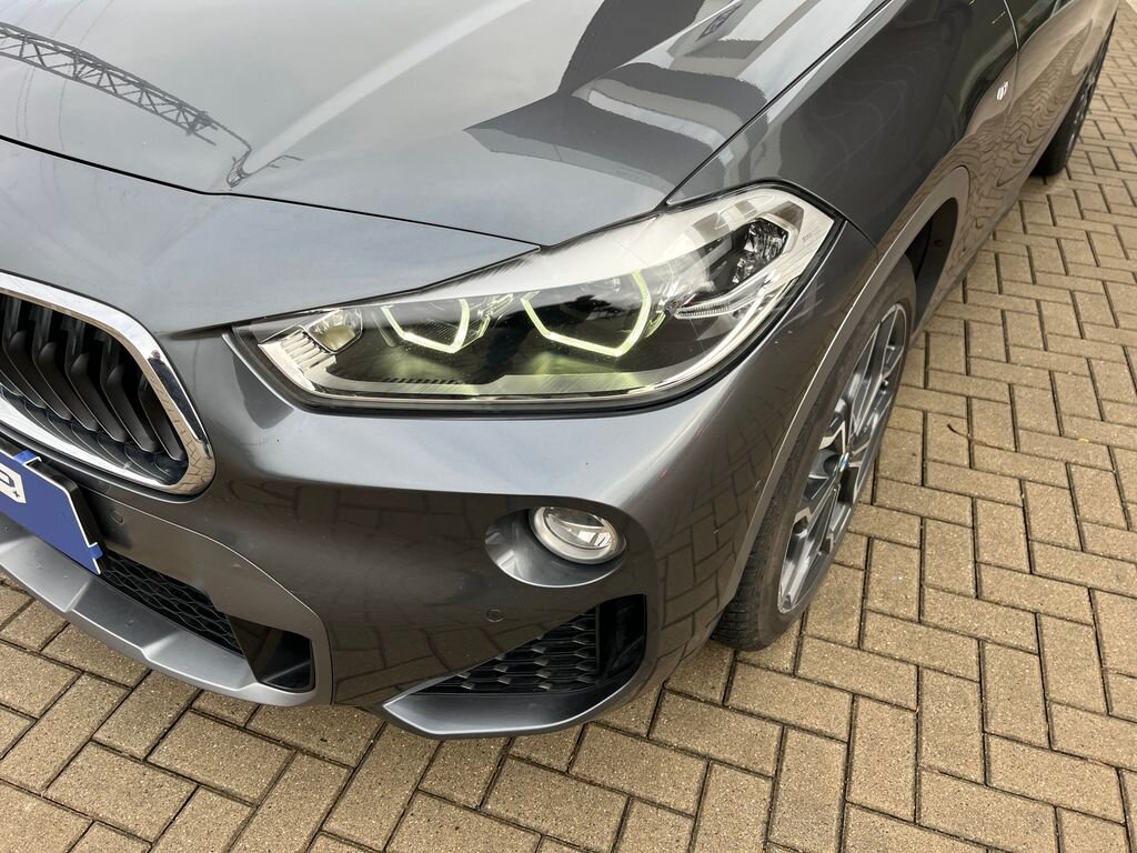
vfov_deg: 53.1
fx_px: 854
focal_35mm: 26
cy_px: 426
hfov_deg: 67.3
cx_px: 568
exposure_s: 1/433
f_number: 1.6
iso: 50
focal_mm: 5.1
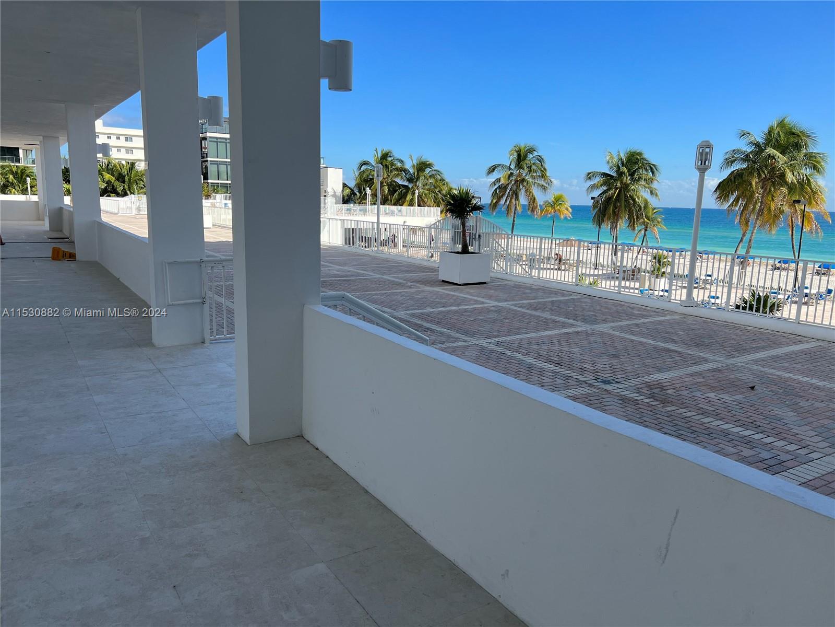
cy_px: 314
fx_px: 627
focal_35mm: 26
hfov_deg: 67.3
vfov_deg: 53.1
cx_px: 418
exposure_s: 1/2915
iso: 50
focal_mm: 5.7
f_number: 1.5
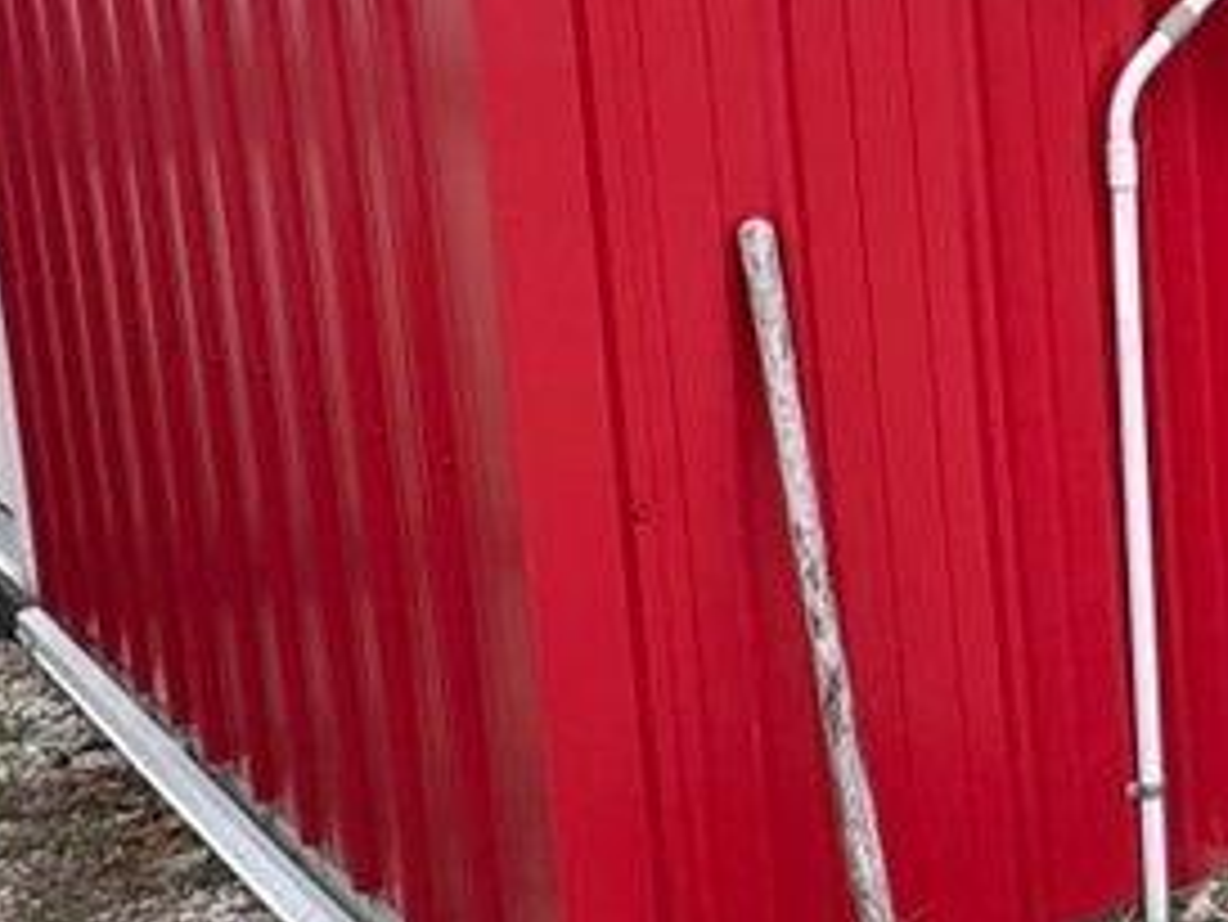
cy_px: 283
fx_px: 2484
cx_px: 1433
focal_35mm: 70
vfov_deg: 20.9
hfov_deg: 25.3
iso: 80
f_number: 2.2
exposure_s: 1/99
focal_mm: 2.22
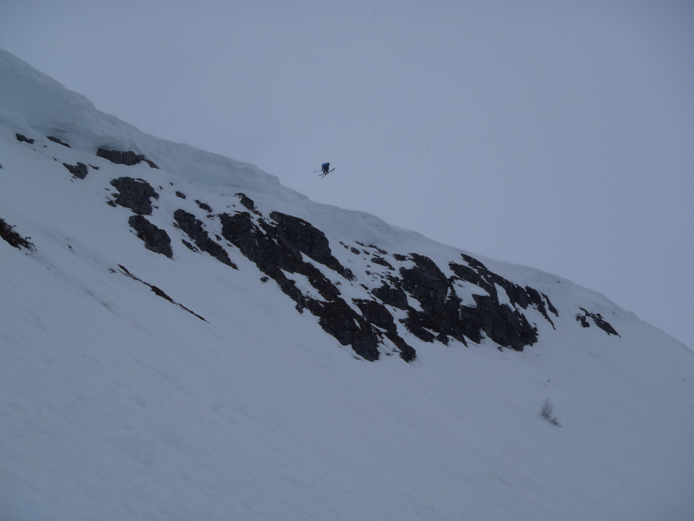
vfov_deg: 29.7
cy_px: 260
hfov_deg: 38.9
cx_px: 347
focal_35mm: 49
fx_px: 982
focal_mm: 8.8
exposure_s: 1/200
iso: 80
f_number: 14
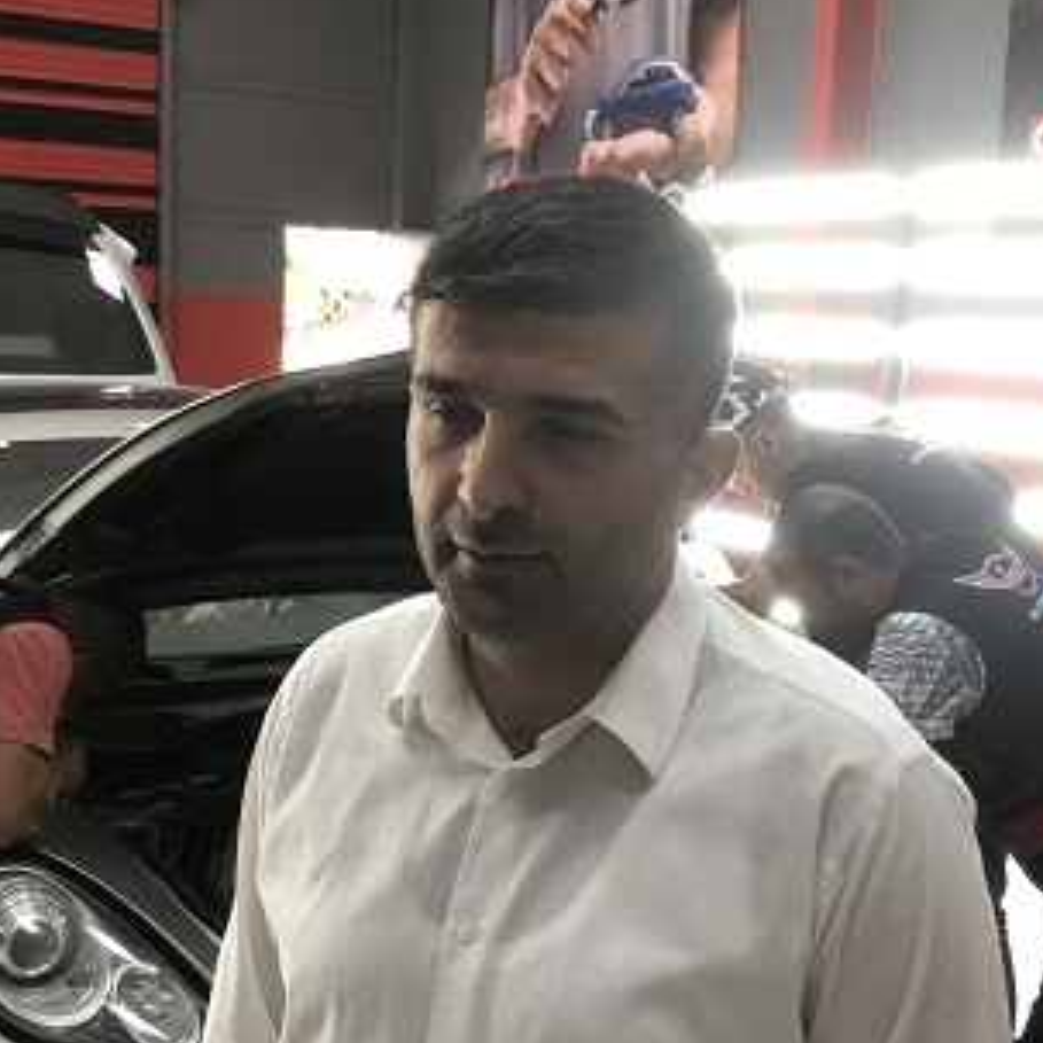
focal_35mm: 49
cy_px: 582
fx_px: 1670
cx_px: 472
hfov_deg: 34.7
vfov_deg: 34.6
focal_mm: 4
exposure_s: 1/25
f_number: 1.8
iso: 40
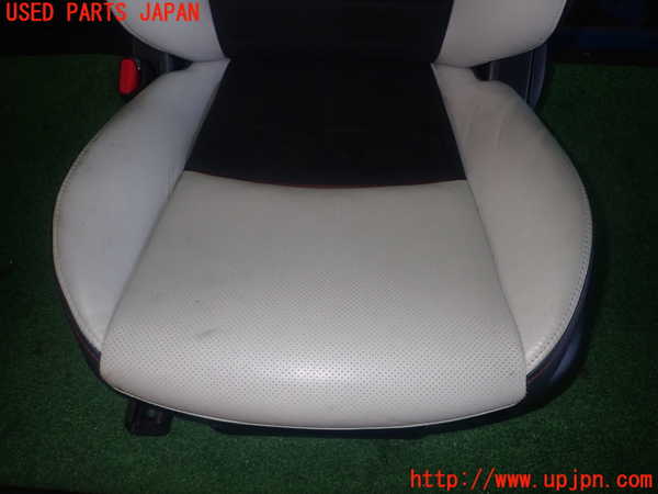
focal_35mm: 25
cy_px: 247
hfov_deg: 69.4
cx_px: 329
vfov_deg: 54.9
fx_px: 475
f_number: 5.6
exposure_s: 1/30
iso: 250
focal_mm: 4.5
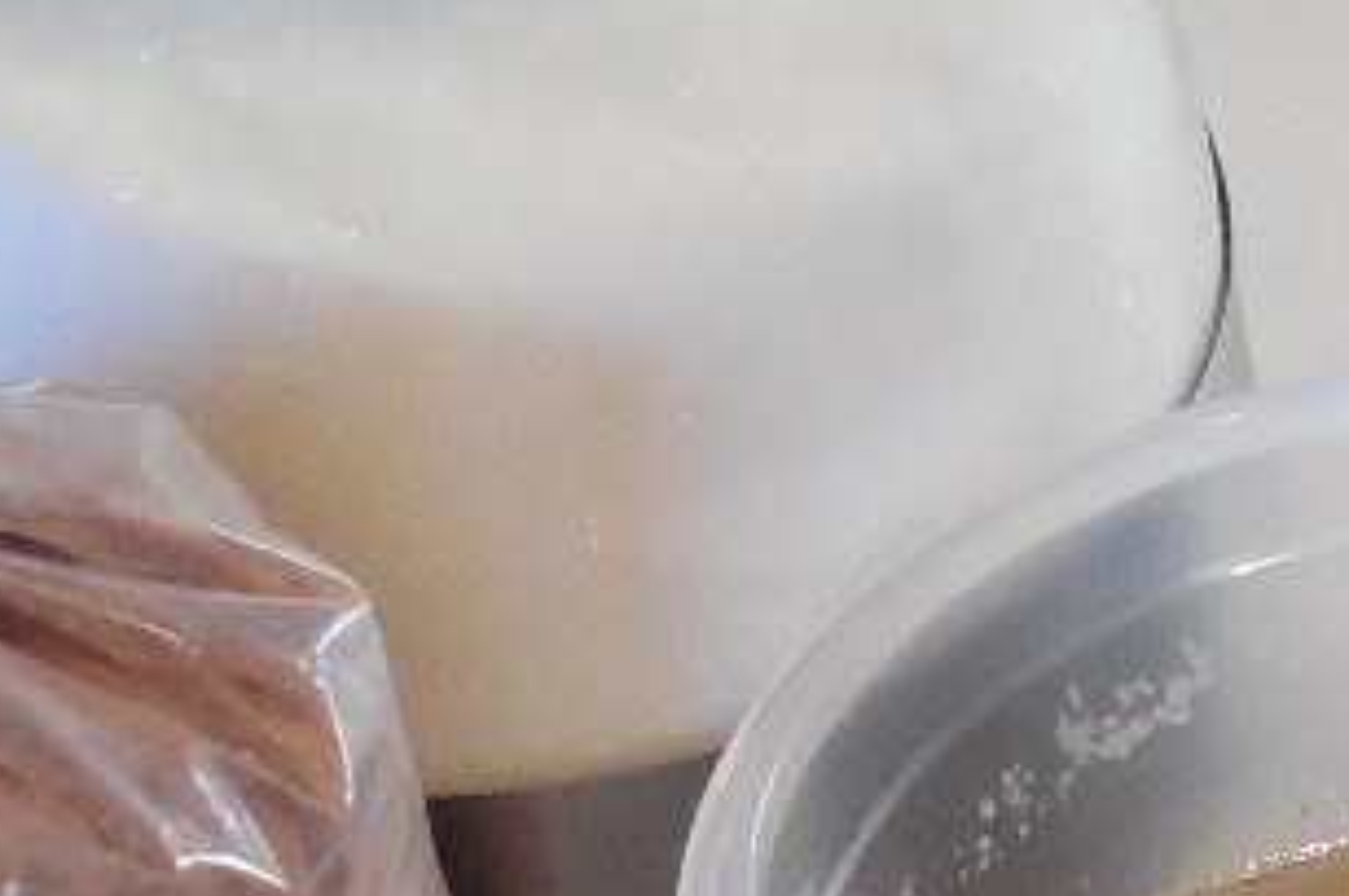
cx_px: 2426
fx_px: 7861
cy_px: 1414
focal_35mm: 210
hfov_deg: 9.4
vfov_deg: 6.4
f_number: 3.9
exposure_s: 1/20
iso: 400
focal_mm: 7.8
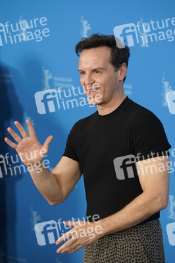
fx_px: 1037
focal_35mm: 142
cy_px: 132
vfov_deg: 14.5
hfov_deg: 9.6
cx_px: 88
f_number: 5.6
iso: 2000
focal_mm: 142
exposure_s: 1/160
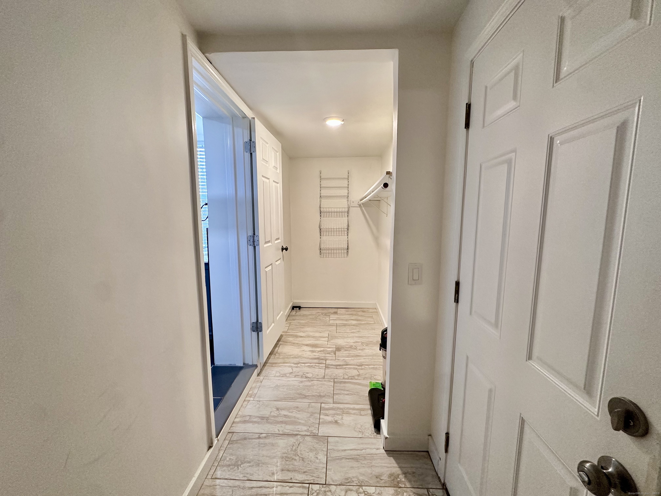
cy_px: 248
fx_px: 267
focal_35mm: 14
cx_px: 330
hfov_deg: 102.1
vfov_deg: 85.7
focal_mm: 2.22
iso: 250
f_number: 2.2
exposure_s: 1/120
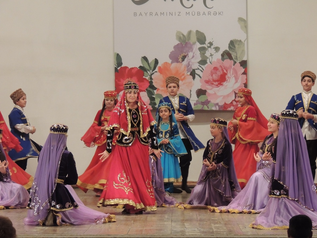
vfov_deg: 8.0
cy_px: 119
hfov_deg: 10.7
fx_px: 1694
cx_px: 158
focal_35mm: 185
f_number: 4.6
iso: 800
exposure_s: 1/50
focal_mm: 33
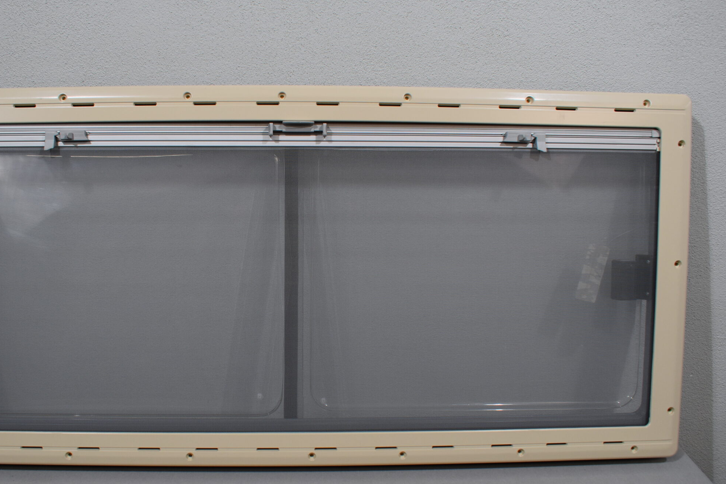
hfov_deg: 54.2
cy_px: 269
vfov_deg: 37.8
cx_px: 304
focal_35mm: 35
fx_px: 706
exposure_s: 1/125
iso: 320
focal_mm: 18
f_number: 5.6
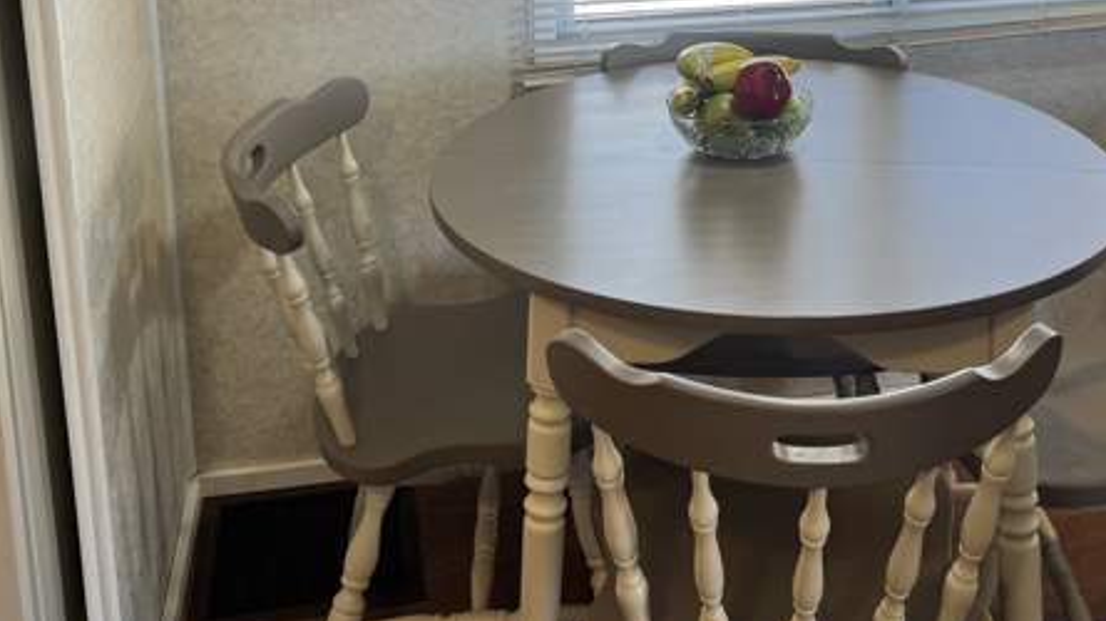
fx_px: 1378
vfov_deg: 24.1
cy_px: -30
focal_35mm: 47
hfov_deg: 43.5
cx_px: 674
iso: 50
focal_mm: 6.76
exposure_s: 1/120
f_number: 1.78
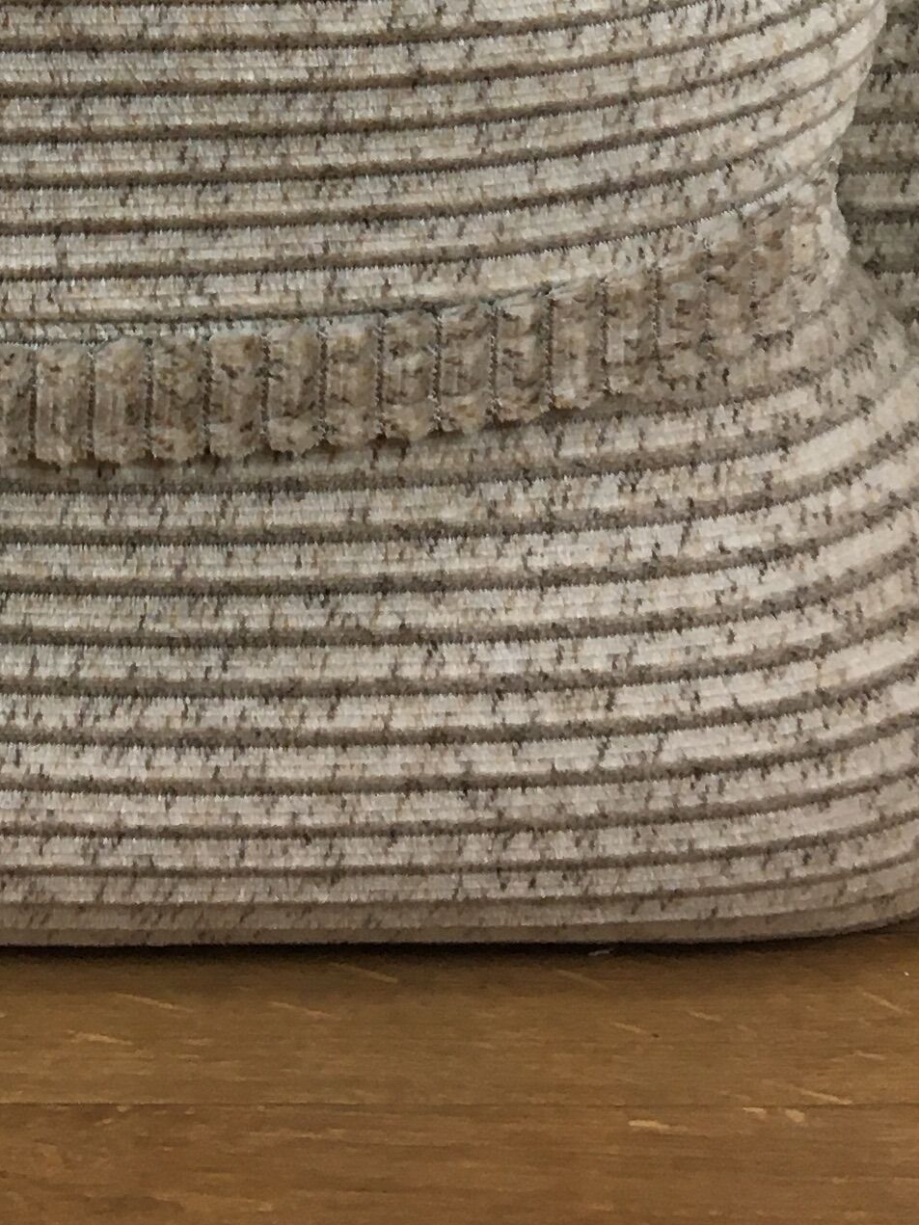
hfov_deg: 15.7
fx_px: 3257
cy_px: -524
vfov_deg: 19.1
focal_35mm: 92
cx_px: -22
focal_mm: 4.15
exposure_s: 1/33
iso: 32
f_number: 2.2
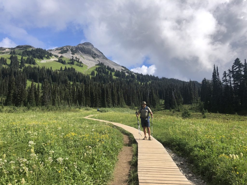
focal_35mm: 28
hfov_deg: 63.4
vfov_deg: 49.7
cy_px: 92
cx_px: 124
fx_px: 200
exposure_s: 1/2000
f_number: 1.8
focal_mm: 3.99
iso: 20
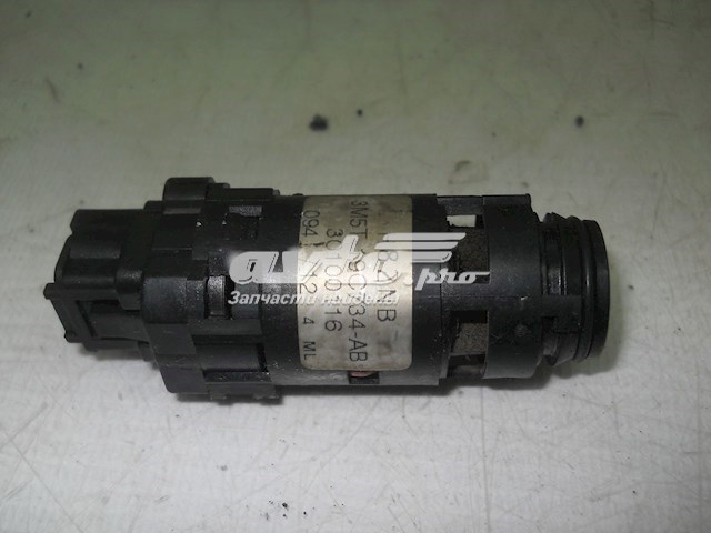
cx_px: 356
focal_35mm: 41
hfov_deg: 45.8
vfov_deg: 35.1
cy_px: 266
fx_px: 842
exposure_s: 1/50
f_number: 5.5
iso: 80
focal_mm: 6.72
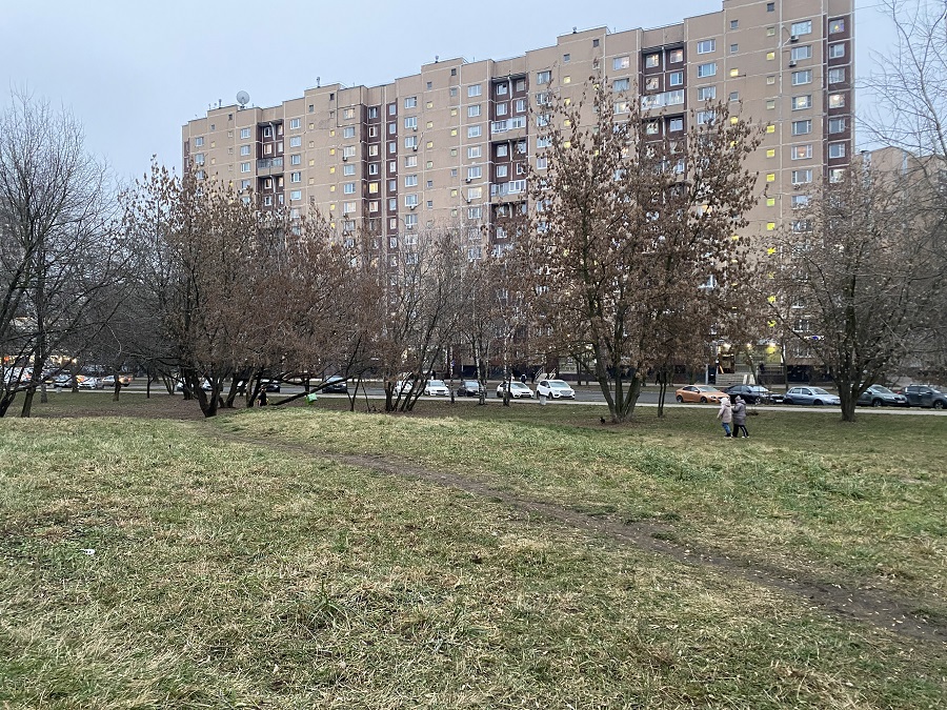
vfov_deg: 53.1
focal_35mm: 26
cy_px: 355
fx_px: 711
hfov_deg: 67.3
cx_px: 474
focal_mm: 4.25
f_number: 1.8
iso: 500
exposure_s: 1/60
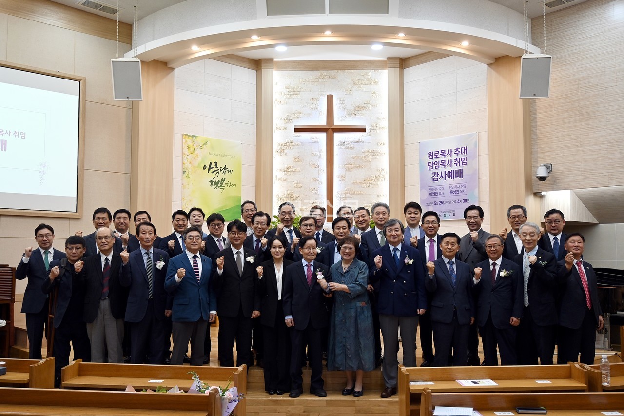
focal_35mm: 34
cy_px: 208
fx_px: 598
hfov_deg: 55.1
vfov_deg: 38.4
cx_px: 312
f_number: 4.2
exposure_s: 1/60
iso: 320
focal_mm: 23
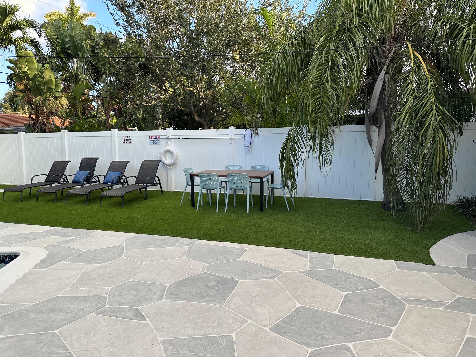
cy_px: 178
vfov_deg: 56.8
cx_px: 238
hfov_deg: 71.6
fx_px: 330
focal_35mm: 24
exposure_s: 1/709
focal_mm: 6.86
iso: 80
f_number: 1.78
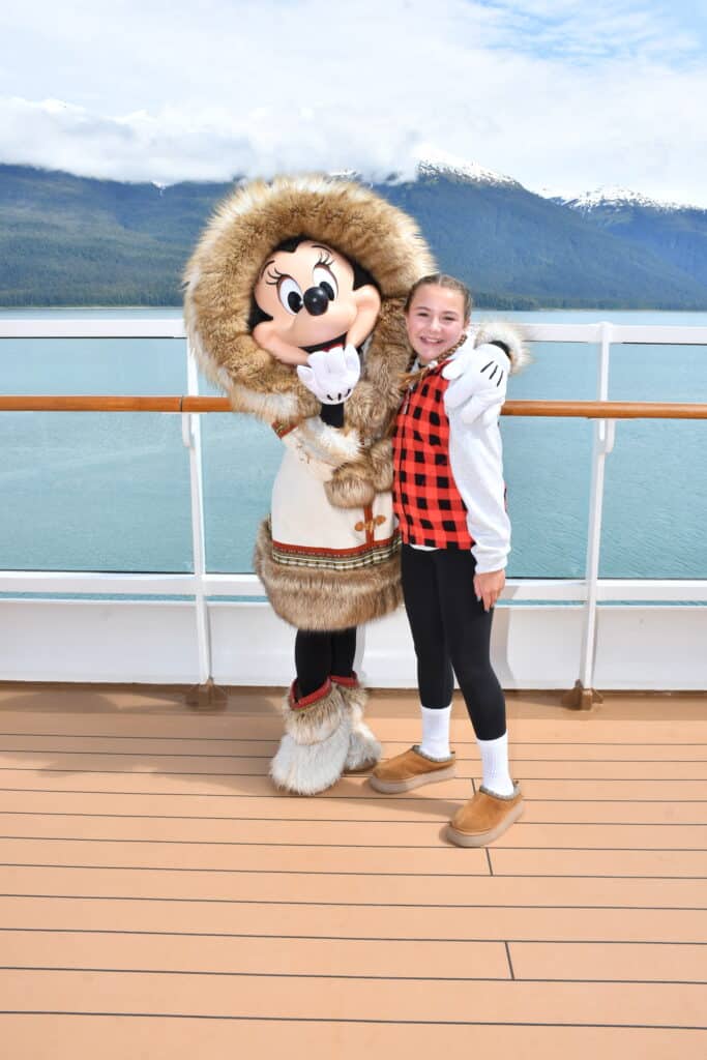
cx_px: 354
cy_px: 530
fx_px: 883
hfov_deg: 43.6
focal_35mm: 30
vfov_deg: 61.9
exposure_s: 1/200
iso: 200
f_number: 11
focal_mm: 20
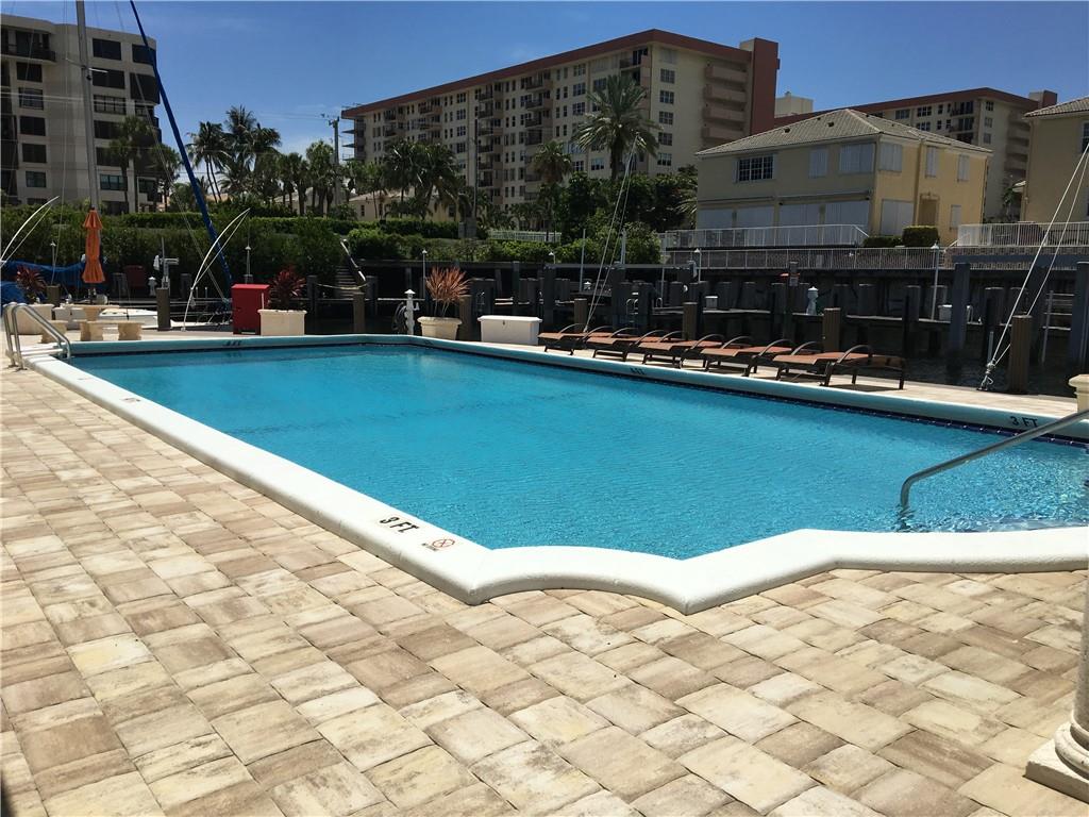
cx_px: 544
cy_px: 408
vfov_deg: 48.2
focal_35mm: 29
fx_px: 912
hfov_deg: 61.7
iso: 25
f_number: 2.2
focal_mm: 4.15
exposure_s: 1/3846
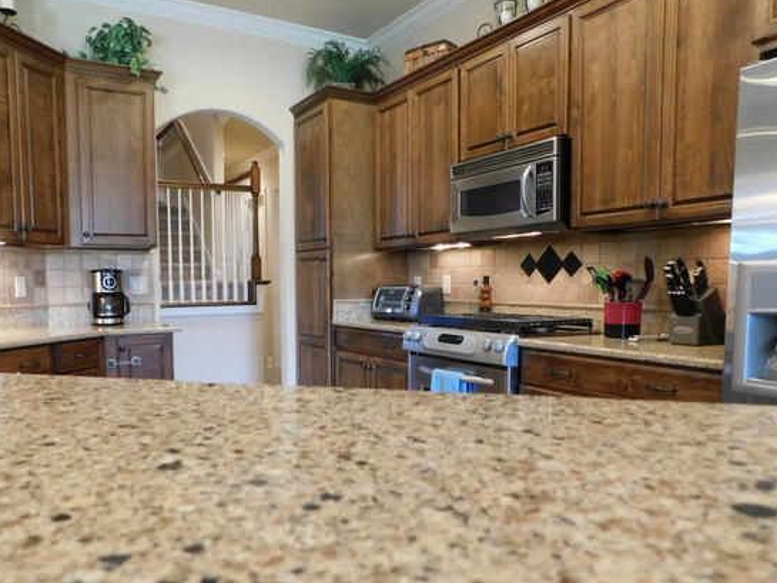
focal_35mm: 27
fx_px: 606
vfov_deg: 51.2
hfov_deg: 65.0
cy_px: 334
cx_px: 336
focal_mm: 4
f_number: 3
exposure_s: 1/15
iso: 400
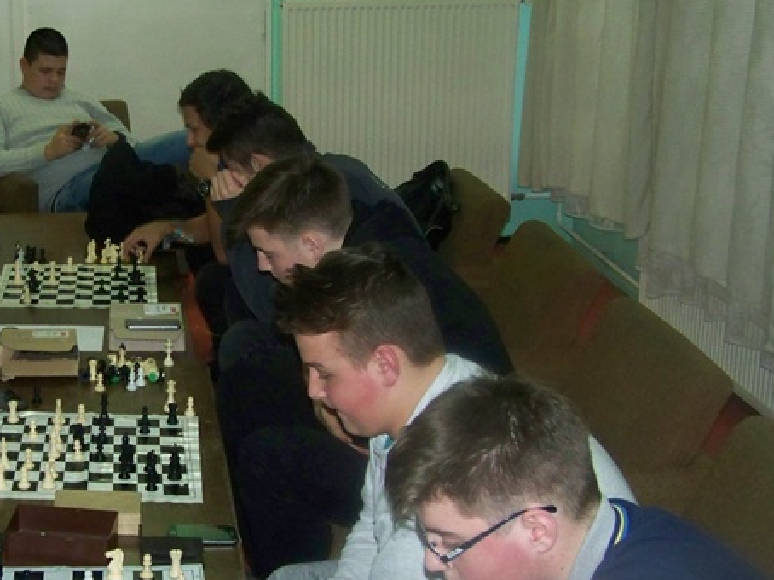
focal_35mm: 67
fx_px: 1497
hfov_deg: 28.2
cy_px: 384
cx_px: 116
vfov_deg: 21.8
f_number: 2.8
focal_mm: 6.3
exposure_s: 1/30
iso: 200
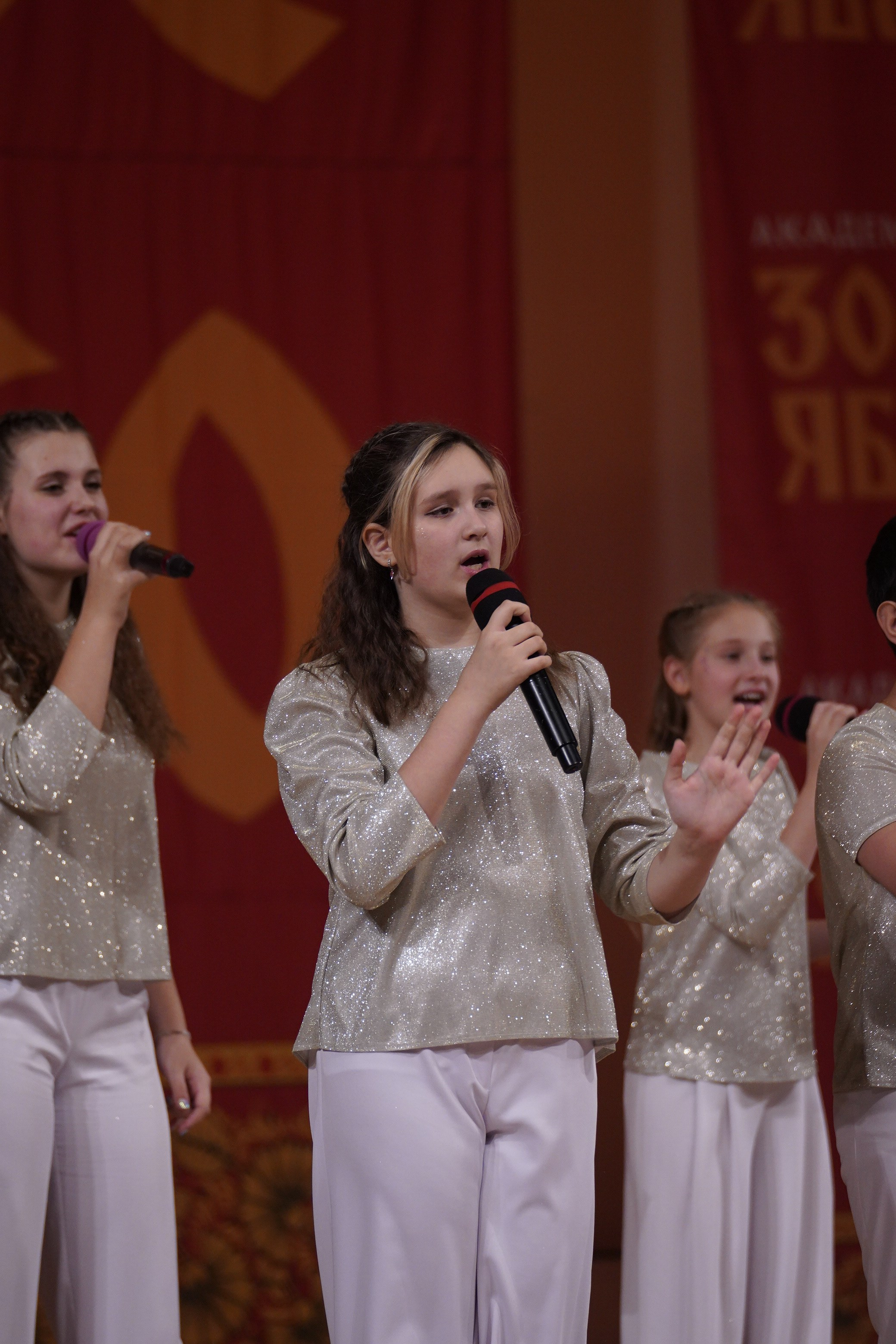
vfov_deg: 9.4
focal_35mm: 220
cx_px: 448
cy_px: 672
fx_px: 8213
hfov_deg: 6.2
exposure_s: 1/400
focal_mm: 147
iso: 1250
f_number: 2.8
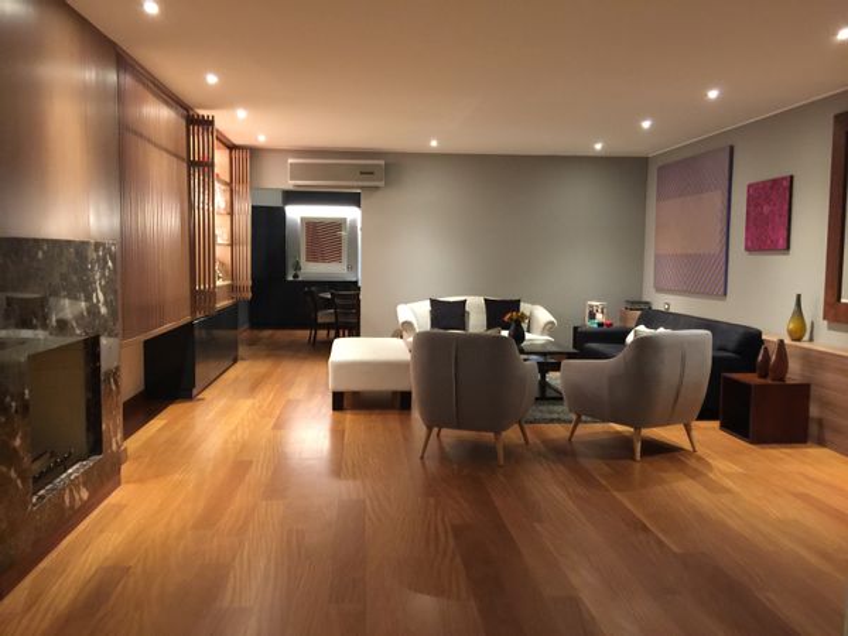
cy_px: 318
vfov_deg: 48.2
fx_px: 710
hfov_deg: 61.7
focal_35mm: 29
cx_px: 424
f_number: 2.2
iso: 80
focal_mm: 4.15
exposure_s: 1/4
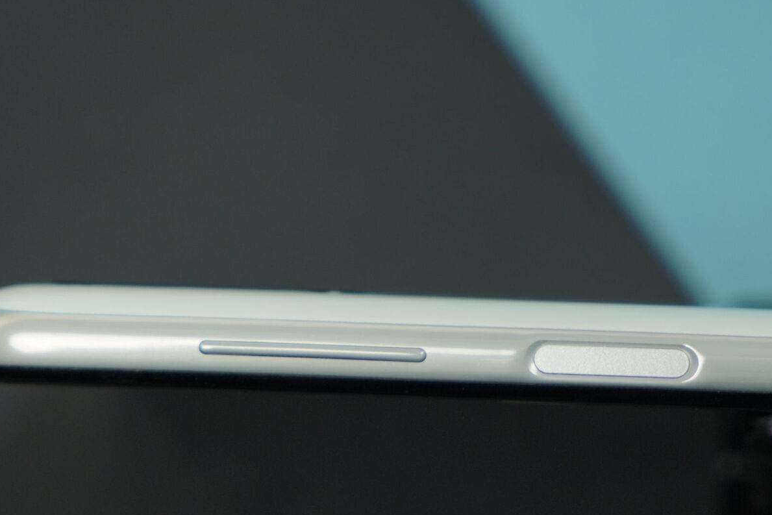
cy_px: 383
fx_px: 2423
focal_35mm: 113
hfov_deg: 18.1
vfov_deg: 12.1
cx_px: 416
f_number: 4
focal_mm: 70
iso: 320
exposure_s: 1/160
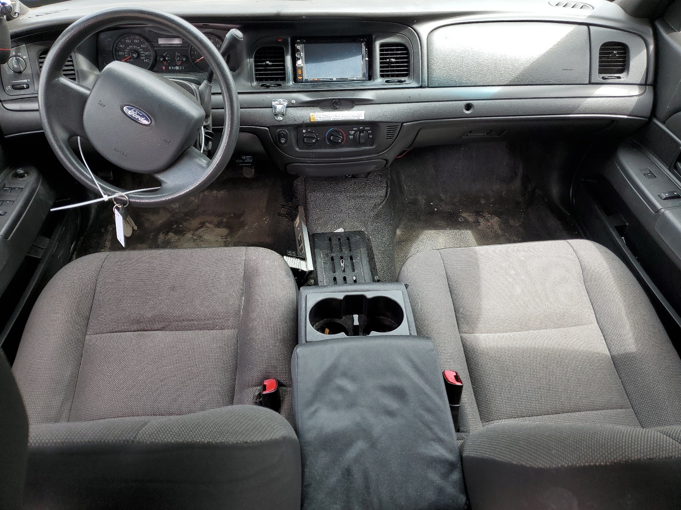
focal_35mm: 26
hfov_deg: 67.3
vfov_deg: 53.1
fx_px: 511
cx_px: 340
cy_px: 255
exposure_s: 1/60.2
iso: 50
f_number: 1.5
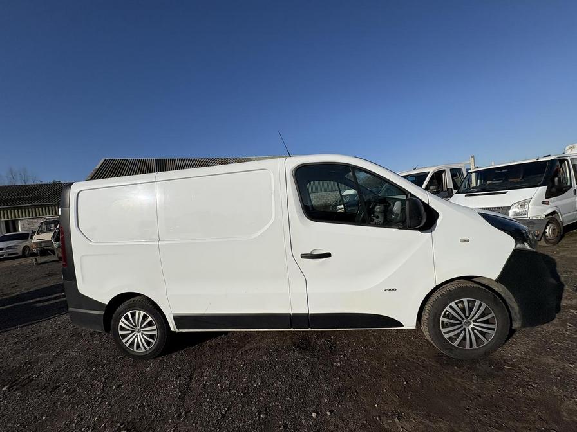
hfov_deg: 102.1
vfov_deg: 85.7
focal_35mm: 14
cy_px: 216
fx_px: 233
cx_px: 288
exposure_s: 1/6135
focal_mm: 2.22
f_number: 2.2
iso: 50
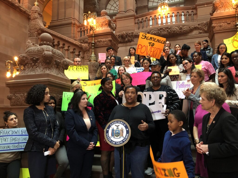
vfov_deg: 49.7
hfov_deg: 63.4
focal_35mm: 28
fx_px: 193
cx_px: 119
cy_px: 89
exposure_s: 1/9
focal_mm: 3.99
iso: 100
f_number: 1.8
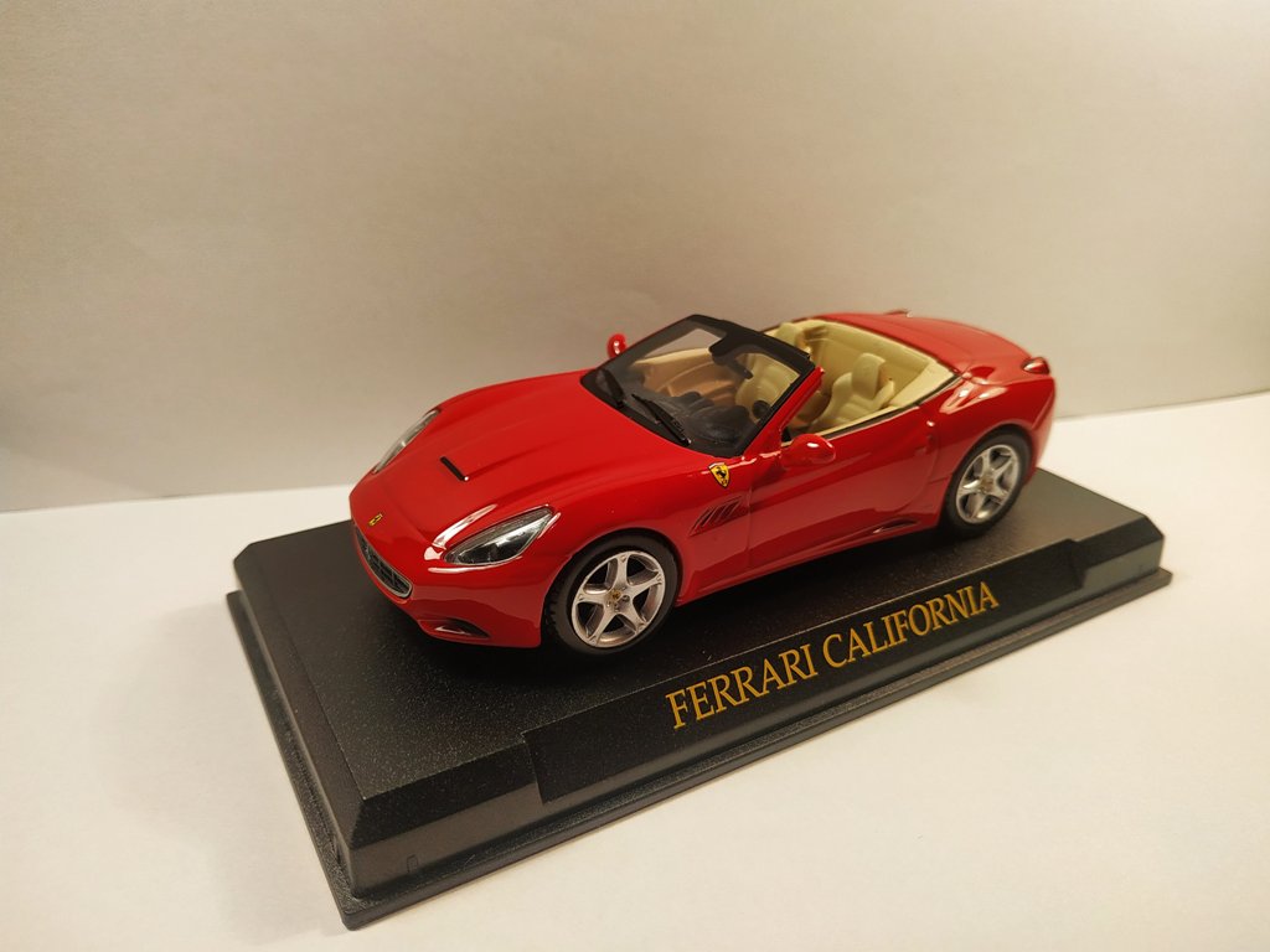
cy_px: 476
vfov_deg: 56.8
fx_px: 881
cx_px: 635
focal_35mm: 24
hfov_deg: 71.6
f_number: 1.9
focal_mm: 3.94
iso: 100
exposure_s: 1/129
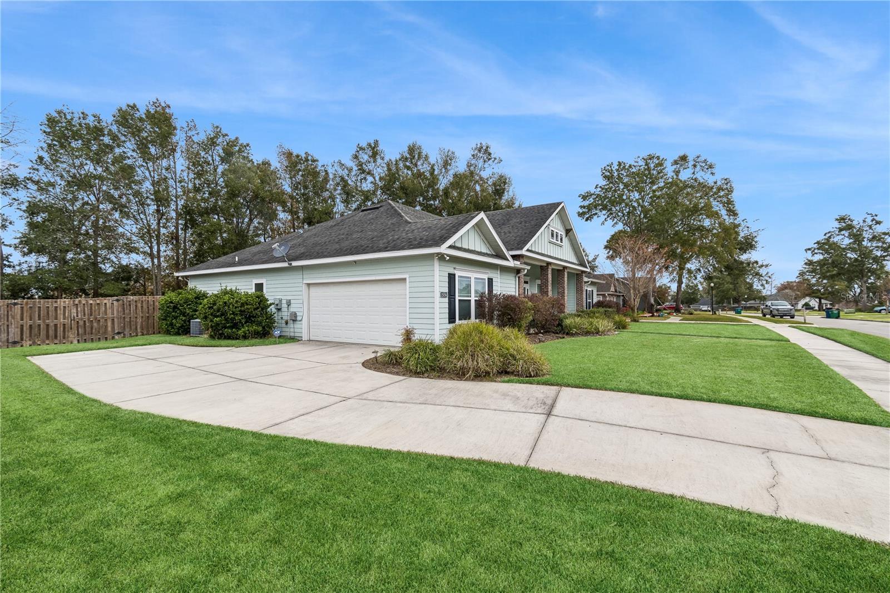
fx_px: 371
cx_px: 445
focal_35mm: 15
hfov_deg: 100.4
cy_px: 296
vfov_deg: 77.3
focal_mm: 10
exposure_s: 1/640
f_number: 8
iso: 200
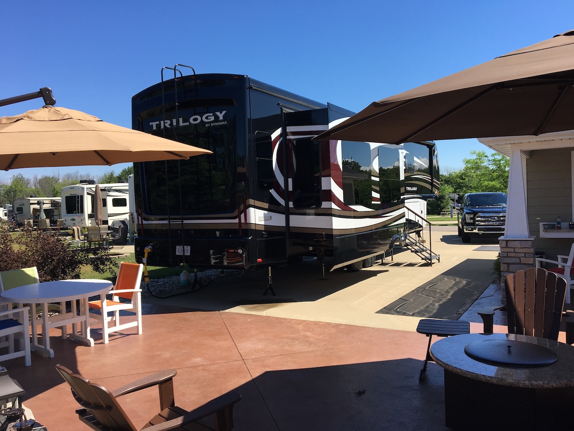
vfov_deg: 48.2
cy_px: 216
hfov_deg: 61.7
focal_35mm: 29
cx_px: 287
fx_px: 481
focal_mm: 4.15
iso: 25
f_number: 2.2
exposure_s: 1/1099
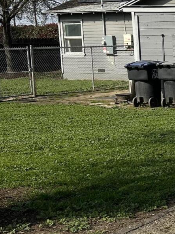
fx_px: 593
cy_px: 138
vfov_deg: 22.2
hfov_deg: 15.2
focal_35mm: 88
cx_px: 282
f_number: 1.5
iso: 50
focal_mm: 5.7
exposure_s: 1/4274
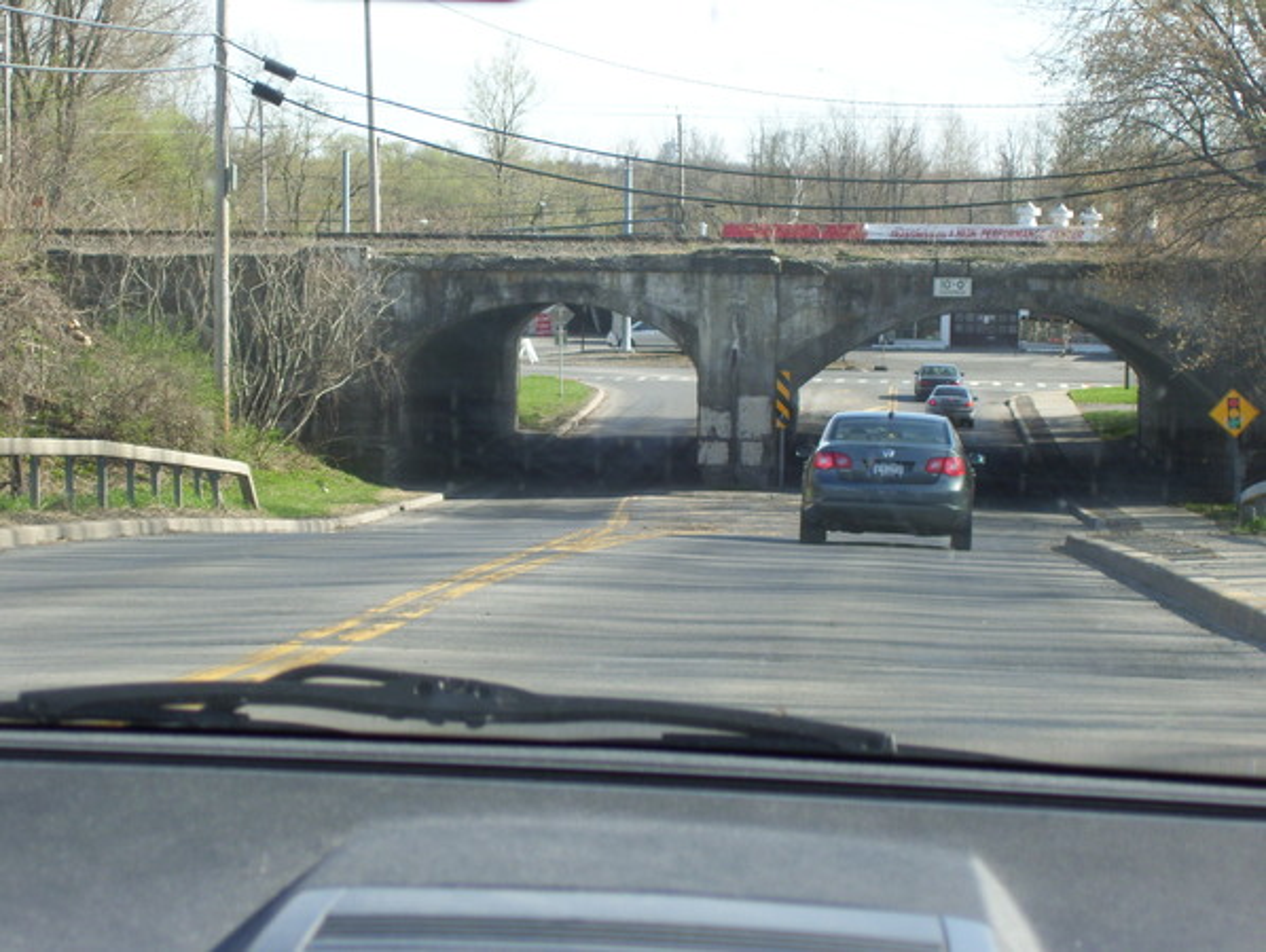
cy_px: 476
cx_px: 633
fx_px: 3955
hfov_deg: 18.2
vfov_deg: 13.7
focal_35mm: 108
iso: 100
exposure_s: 1/250
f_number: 4.6
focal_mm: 18
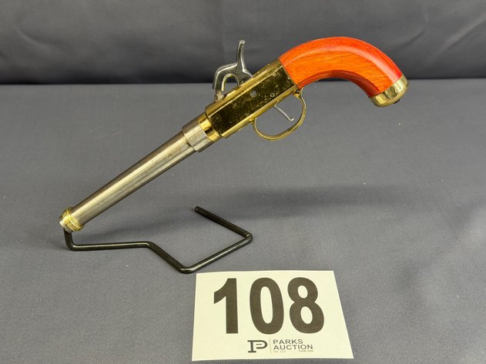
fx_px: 674
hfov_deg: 39.7
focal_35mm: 48
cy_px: 182
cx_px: 243
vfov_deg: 30.3
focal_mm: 6.76
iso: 250
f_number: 1.78
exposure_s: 1/60
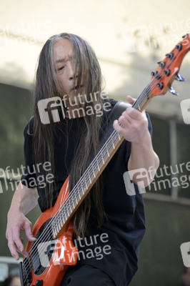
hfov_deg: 11.4
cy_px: 143
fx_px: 952
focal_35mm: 120
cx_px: 95
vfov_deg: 17.1
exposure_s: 1/640
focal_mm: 120
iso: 1000
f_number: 4.5
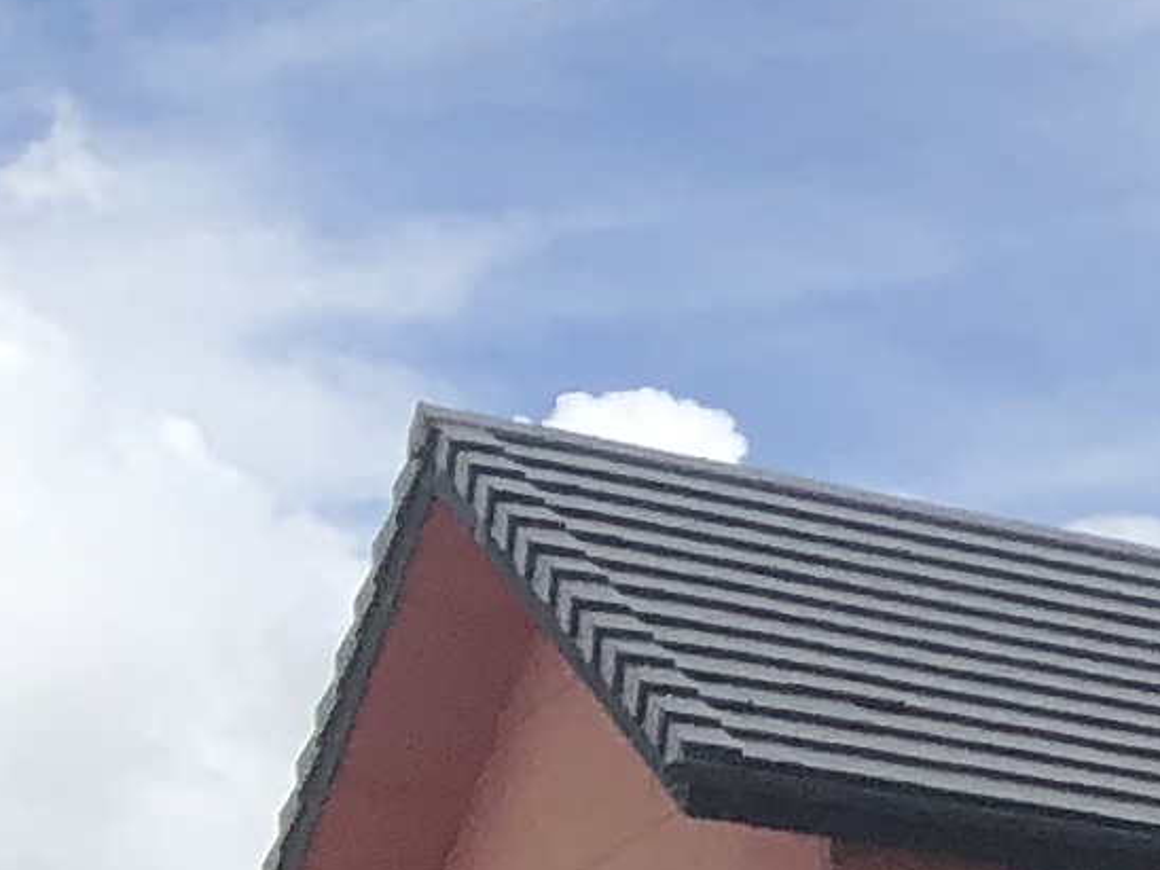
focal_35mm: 206
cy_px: 2525
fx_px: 6903
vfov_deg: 6.6
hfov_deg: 7.7
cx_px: 4081
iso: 20
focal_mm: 4
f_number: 1.8
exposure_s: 1/3003
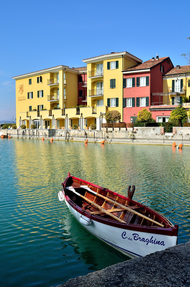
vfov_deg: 57.3
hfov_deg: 39.8
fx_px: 262
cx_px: 95
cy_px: 144
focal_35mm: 33
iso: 400
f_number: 8
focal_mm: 22
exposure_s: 1/1600
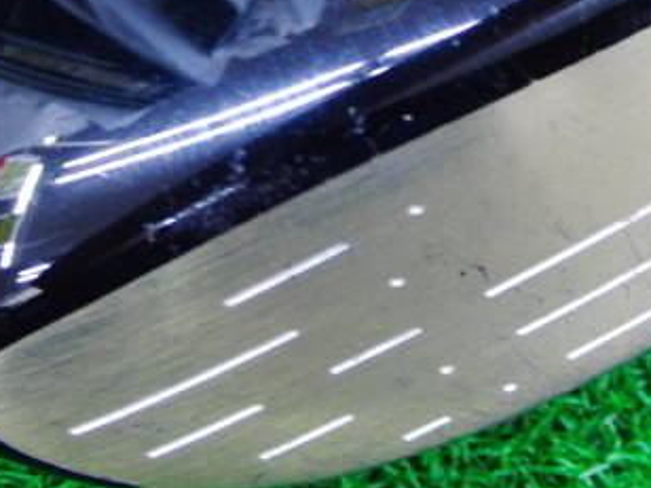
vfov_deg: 18.9
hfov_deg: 25.3
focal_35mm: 77
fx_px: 1448
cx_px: 342
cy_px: 87
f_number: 3.6
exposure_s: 1/15
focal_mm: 6.42
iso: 400
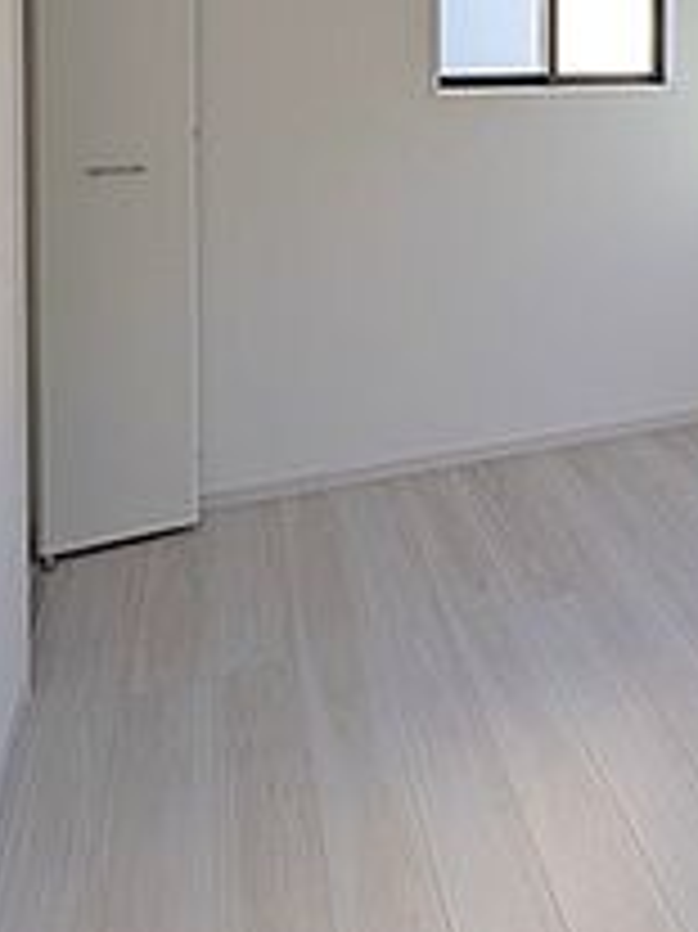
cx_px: 716
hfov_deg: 35.4
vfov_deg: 44.7
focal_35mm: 36
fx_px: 969
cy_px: 29
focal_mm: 2.02
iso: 52
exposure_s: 1/211
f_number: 1.7
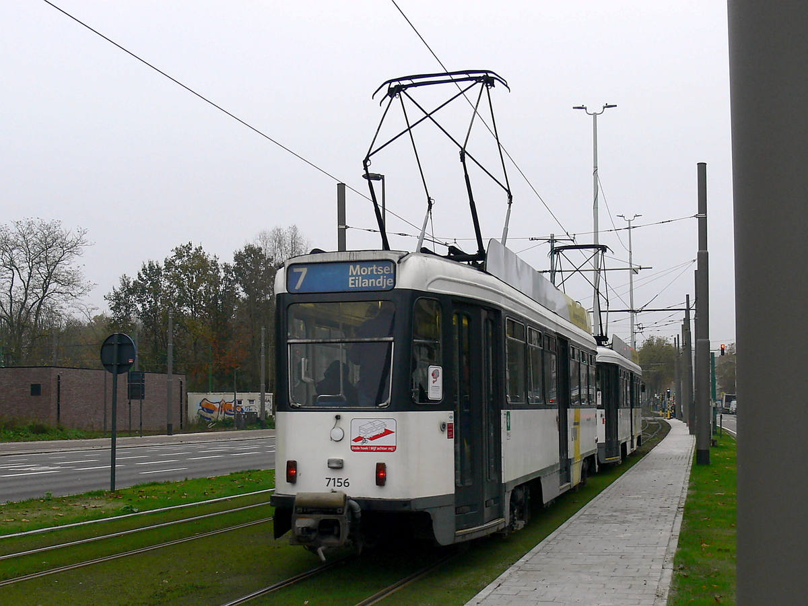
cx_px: 404
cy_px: 303
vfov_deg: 40.7
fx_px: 817
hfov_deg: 52.6
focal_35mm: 35
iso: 80
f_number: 3.6
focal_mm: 7.4
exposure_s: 1/250
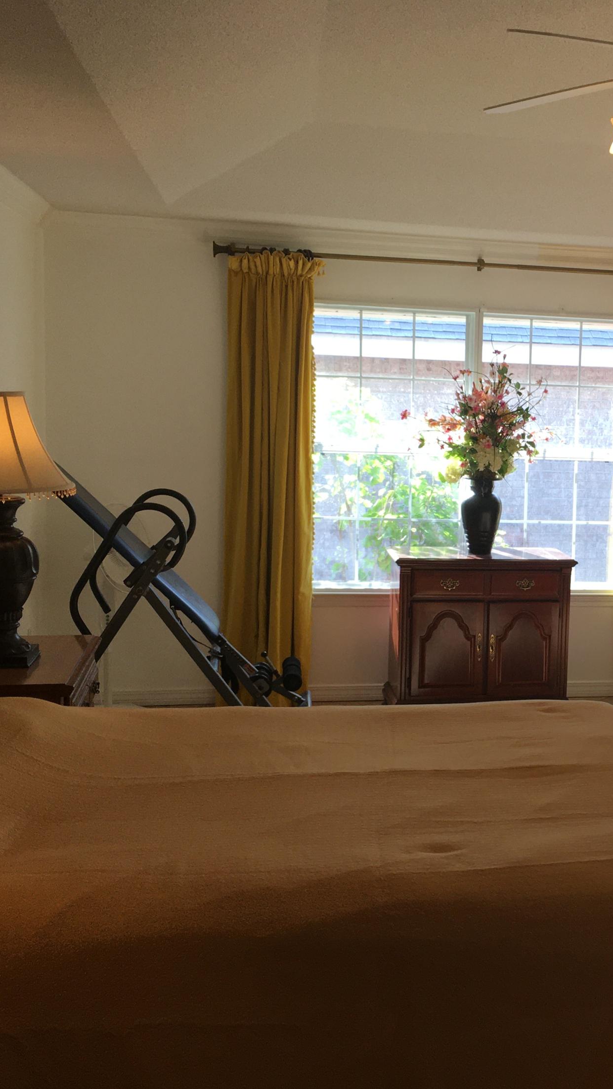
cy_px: 553
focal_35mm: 43
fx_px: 1242
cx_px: 559
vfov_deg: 47.4
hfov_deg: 26.7
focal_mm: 4.15
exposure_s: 1/120
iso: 40
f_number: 2.2
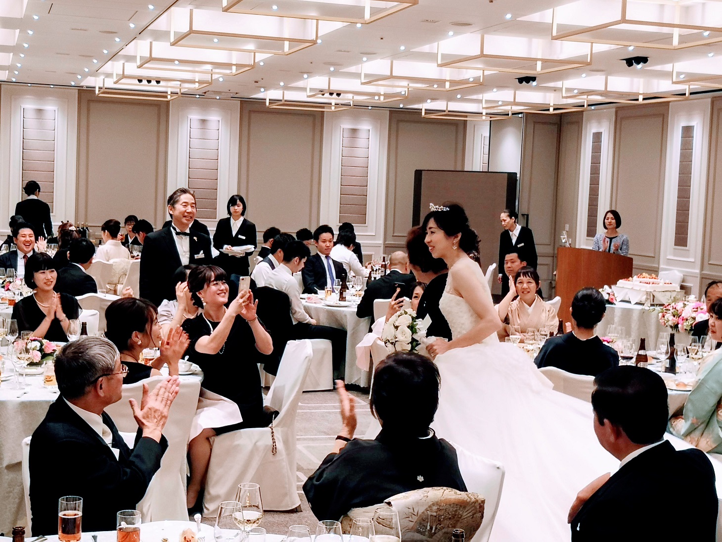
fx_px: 1189
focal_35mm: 57
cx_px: 361
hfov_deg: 33.8
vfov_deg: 25.7
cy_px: 271
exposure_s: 1/50
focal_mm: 3.95
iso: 100
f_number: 1.8
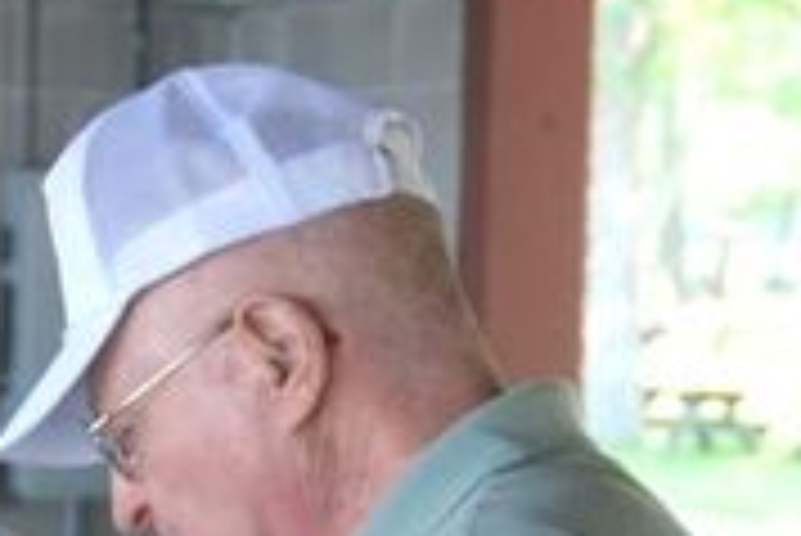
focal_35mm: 168
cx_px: 43
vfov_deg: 8.2
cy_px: 390
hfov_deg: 12.1
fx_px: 3741
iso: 100
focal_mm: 50
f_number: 5
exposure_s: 1/20
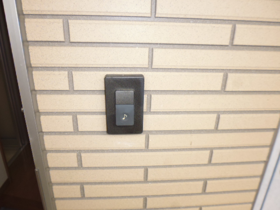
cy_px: 105
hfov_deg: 71.6
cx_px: 140
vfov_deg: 56.8
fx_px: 194
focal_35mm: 24
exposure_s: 1/125
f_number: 2.8
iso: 100
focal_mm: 4.3
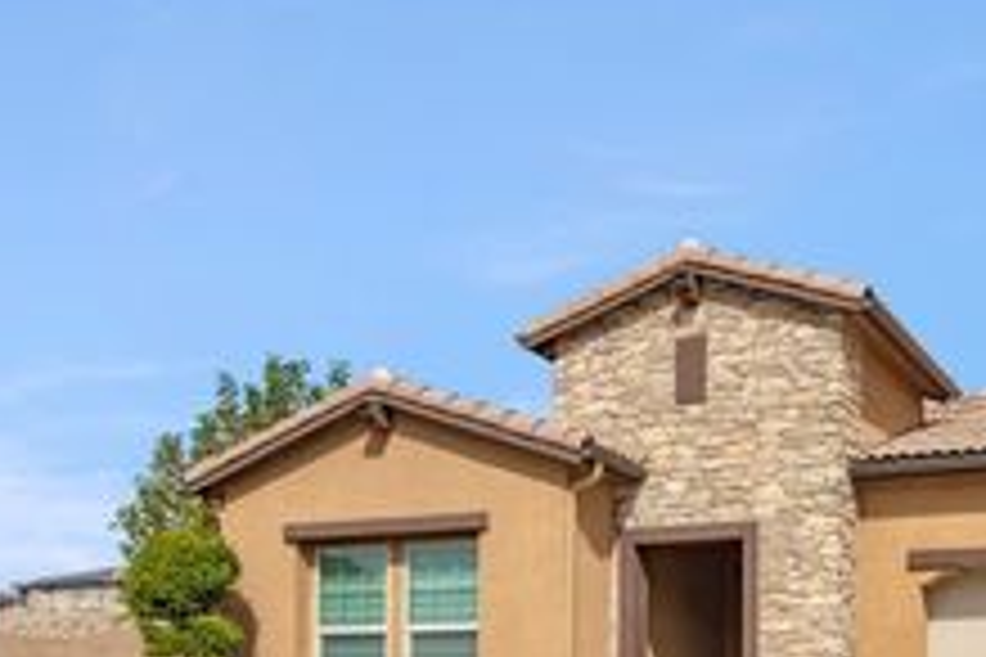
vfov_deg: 26.1
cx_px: 720
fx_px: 1315
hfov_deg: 40.1
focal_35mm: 48
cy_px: 704
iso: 200
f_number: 13
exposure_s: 1/640
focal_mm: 21
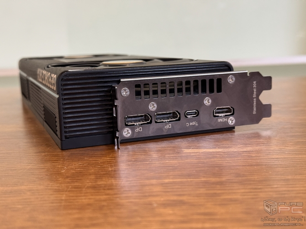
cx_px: 153
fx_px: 424
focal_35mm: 48
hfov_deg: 39.6
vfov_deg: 30.3
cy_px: 114
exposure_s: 1/40
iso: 320
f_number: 1.78
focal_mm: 6.76
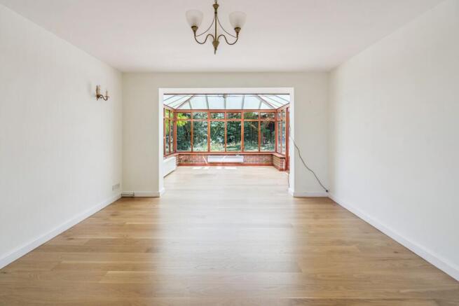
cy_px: 153
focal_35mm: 16
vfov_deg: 73.8
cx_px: 230
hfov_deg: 96.7
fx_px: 204
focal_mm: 16
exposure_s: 1/50
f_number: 6.3
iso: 400
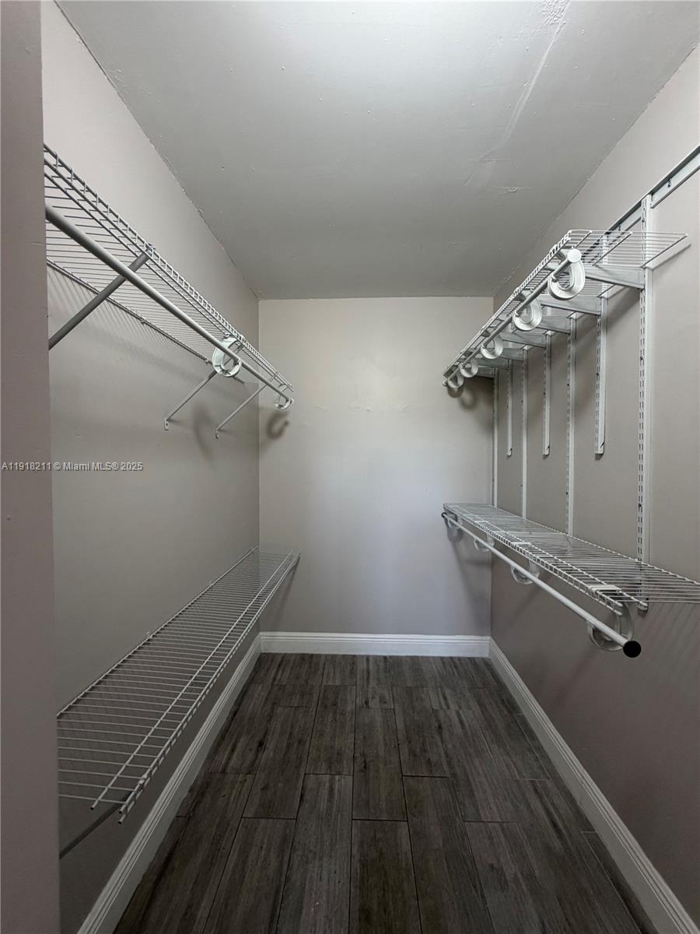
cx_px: 350
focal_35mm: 14
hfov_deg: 85.7
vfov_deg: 102.1
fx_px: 377
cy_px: 467
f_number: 2.2
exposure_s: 1/120
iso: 250
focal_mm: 2.22
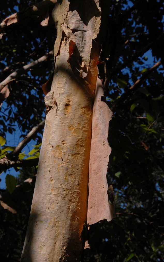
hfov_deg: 15.4
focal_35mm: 85
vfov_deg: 24.5
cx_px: 76
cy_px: 131
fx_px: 605
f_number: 11
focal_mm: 55
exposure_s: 1/500
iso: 400
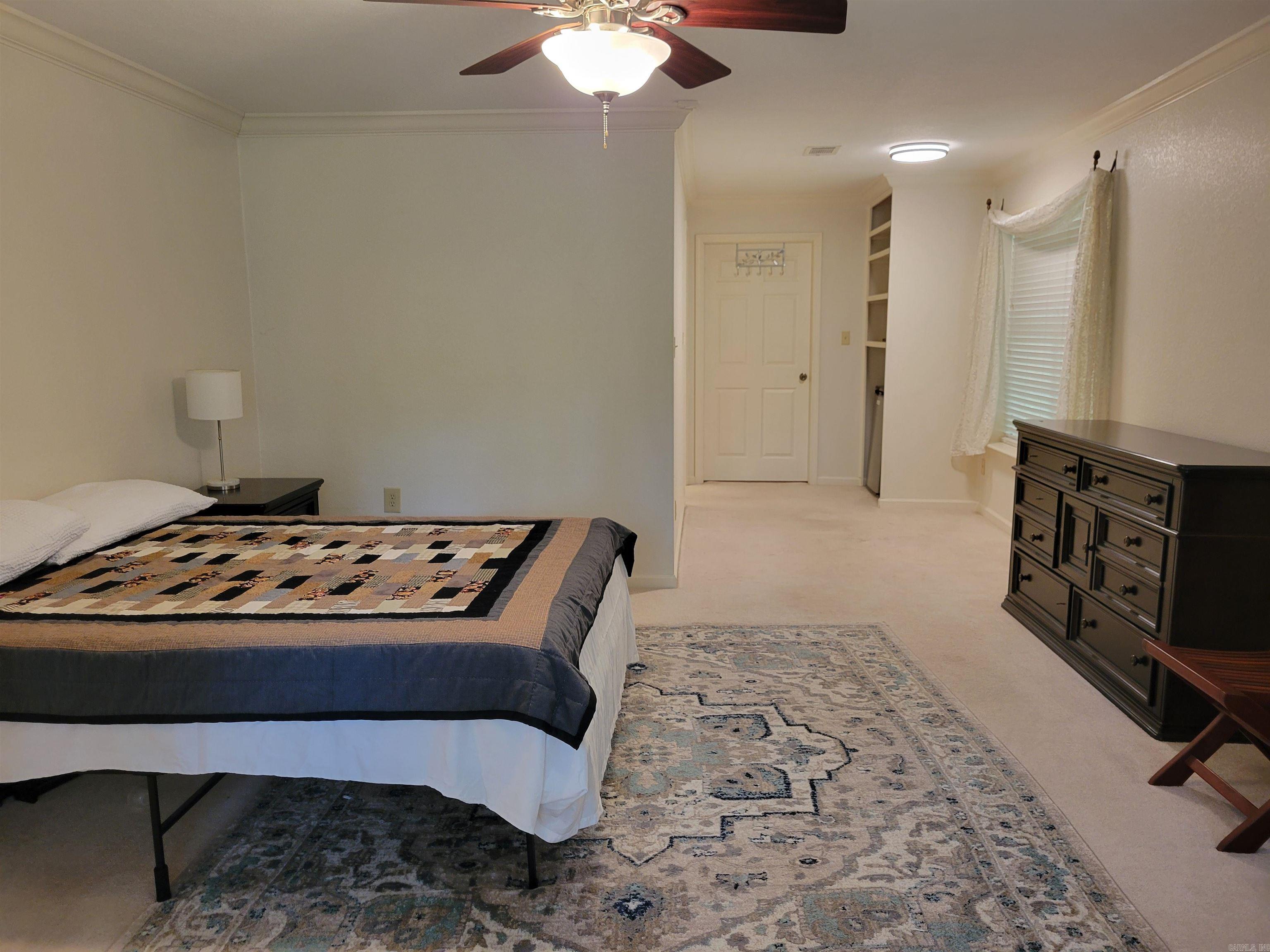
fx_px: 954
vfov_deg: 53.1
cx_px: 635
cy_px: 476
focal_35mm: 26
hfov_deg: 67.3
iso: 160
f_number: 1.8
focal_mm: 5.4
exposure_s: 1/40
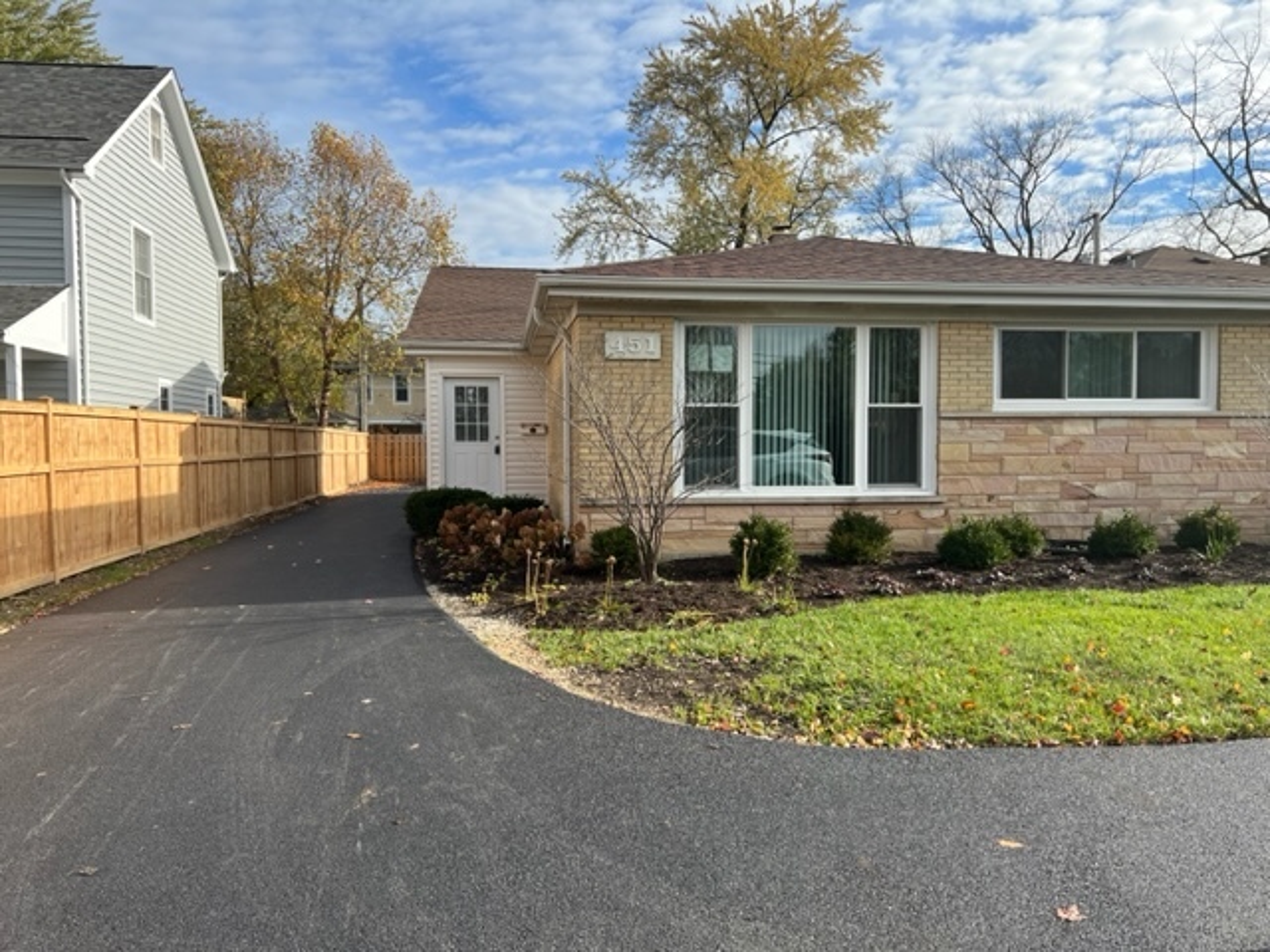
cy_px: 476
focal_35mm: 26
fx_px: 954
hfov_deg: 67.3
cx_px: 635
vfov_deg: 53.1
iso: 50
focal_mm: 5.7
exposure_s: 1/2513
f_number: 1.5
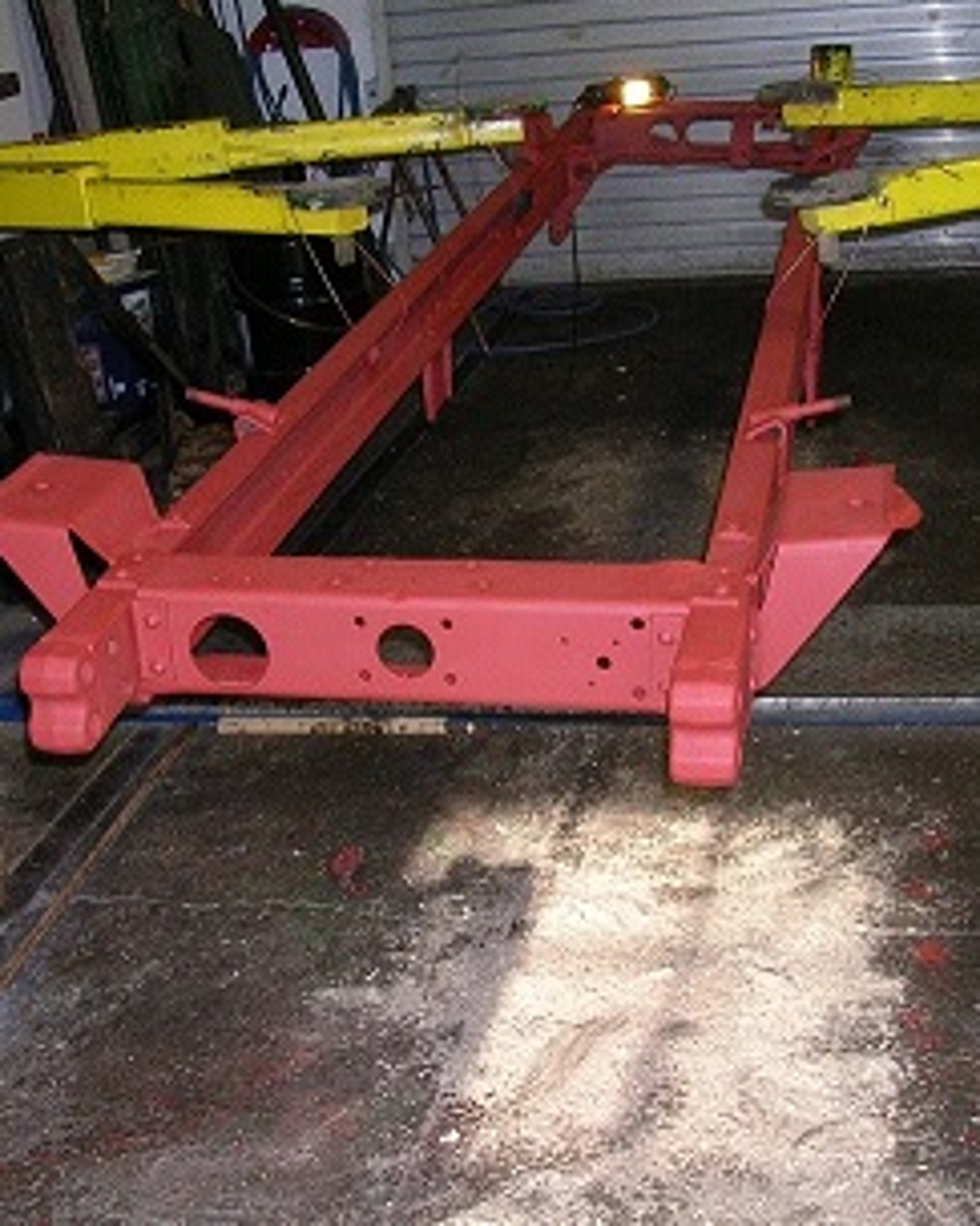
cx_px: 488
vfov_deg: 37.3
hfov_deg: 30.2
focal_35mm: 50
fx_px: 1814
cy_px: 613
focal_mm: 5.8
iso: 158
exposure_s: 1/60.1
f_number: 2.8
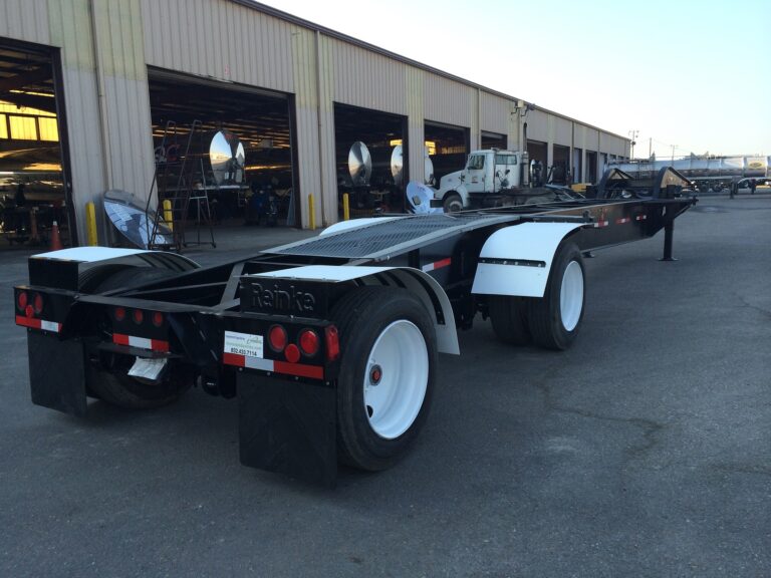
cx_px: 386
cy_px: 289
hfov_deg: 60.0
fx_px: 668
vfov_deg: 46.8
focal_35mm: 30
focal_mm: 4.12
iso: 32
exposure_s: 1/526
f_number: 2.2
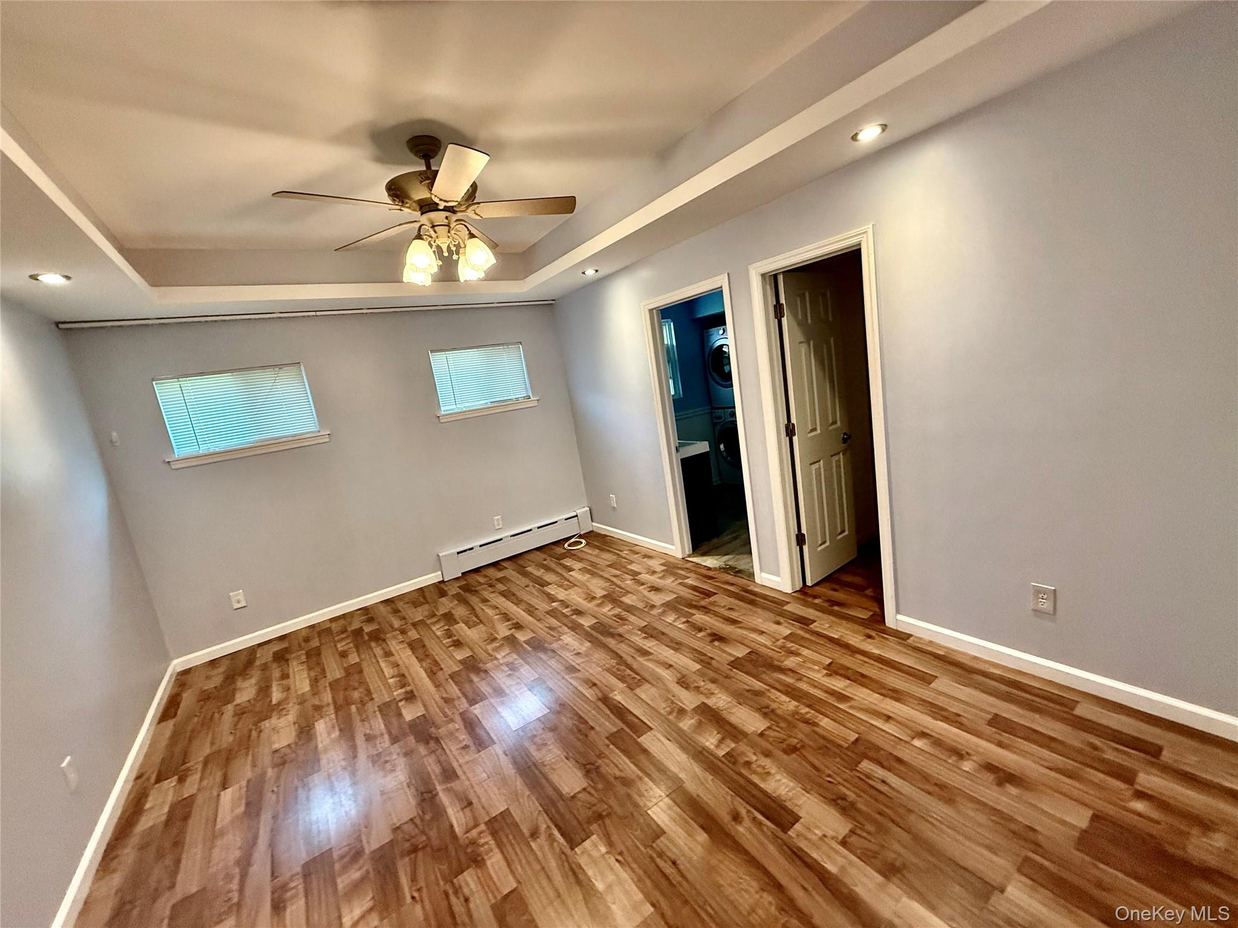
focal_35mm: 14
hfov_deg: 102.1
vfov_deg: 85.7
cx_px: 619
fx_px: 501
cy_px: 464
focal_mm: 2.22
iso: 640
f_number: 2.2
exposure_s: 1/120
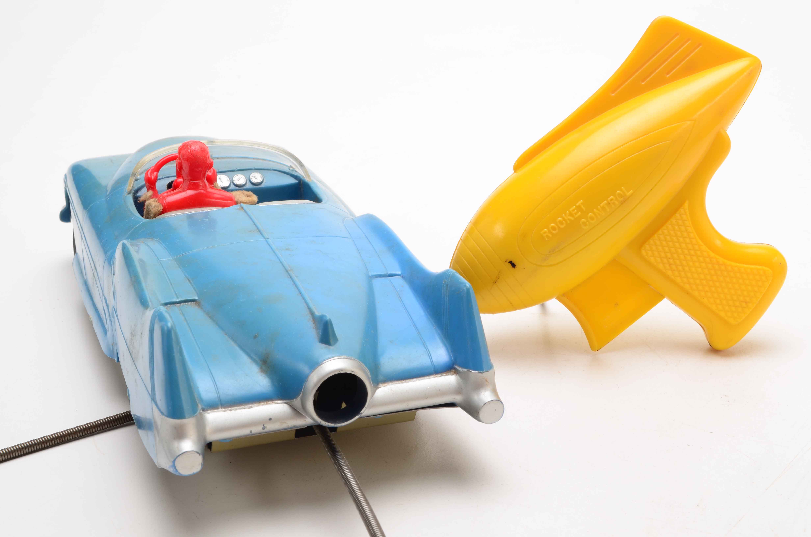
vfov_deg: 25.6
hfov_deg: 37.9
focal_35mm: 52
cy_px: 268
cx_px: 406
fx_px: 1180
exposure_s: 1/160
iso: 100
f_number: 20
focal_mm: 35
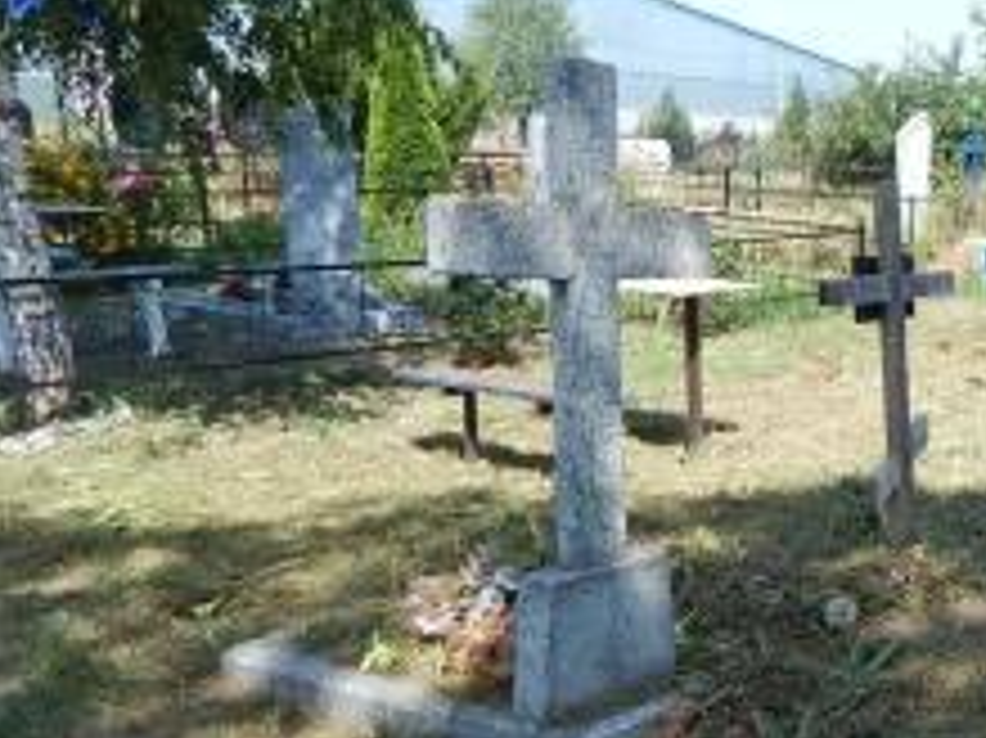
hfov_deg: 37.4
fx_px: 1281
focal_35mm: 45
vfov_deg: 31.9
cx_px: 1000
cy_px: 495
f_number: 3
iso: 125
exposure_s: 1/800
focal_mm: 4
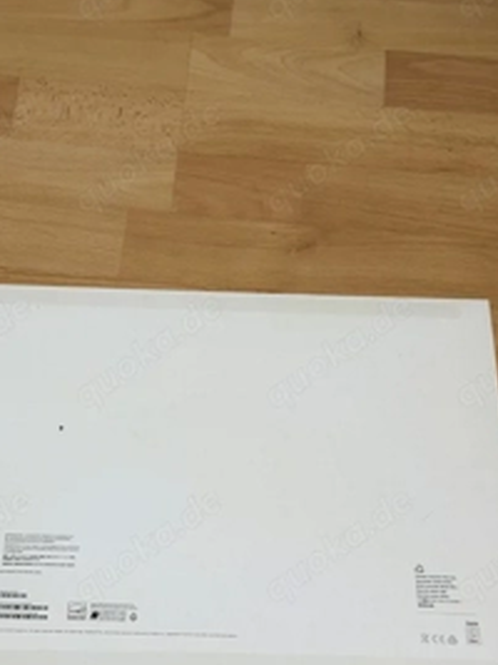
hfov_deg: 20.4
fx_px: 1382
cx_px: 202
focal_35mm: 72
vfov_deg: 27.0
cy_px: 379
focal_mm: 6.76
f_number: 1.78
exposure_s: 1/44
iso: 250
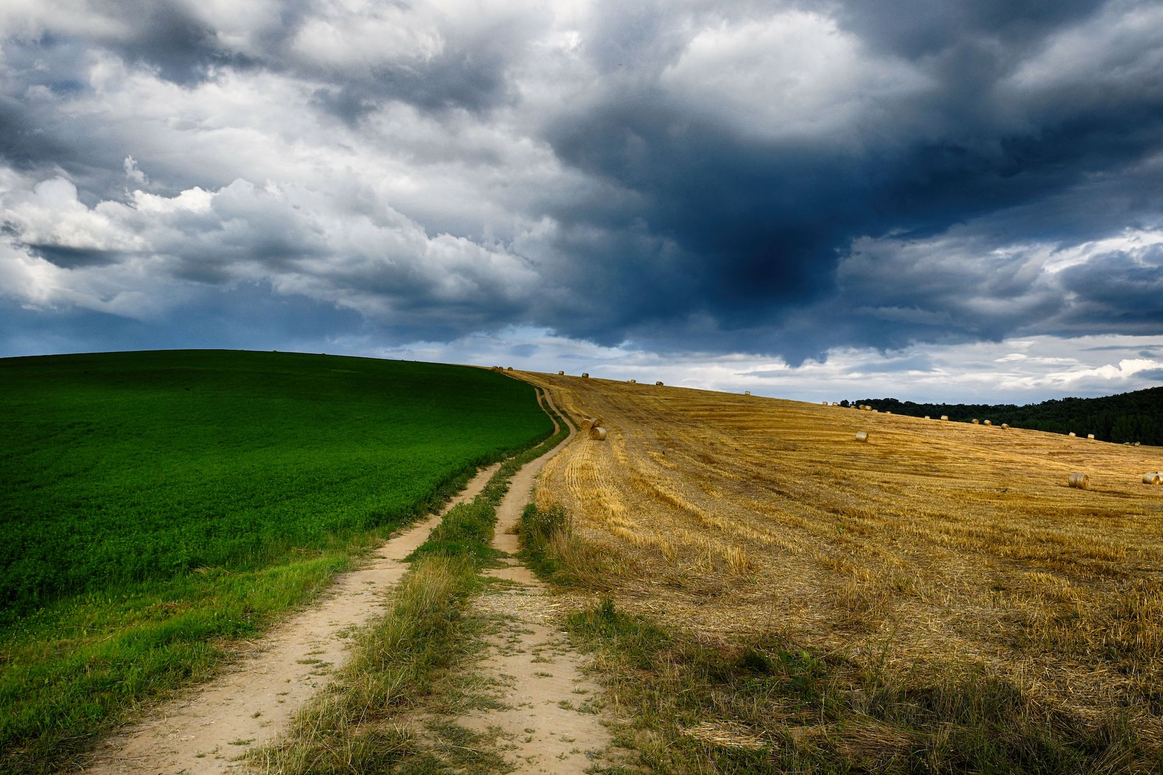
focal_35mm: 36
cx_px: 582
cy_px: 388
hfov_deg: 53.1
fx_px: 1163
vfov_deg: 36.9
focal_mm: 24
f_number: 7.1
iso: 100
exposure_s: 1/320
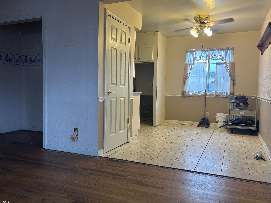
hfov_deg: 63.4
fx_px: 219
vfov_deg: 49.7
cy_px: 100
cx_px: 142
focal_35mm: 28
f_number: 1.6
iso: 100
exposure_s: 1/60
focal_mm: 5.96
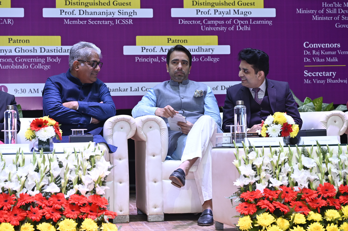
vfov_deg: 15.9
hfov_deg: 23.7
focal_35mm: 86
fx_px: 831
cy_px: 116
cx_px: 174
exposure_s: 1/160
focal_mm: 86
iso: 1600
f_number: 5.6
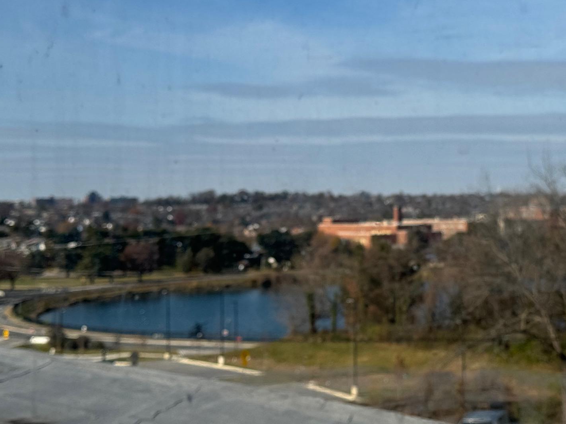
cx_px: 398
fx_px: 1128
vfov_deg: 21.3
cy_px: 183
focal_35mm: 69
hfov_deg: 27.9
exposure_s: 1/4608
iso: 64
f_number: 1.78
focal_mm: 6.76
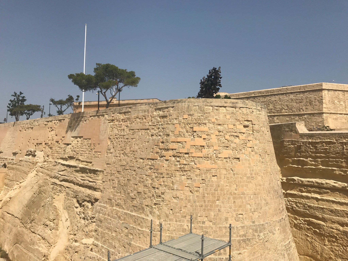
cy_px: 130
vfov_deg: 49.7
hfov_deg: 63.4
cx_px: 174
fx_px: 281
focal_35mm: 28
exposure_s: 1/5051
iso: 20
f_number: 1.8
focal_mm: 3.99
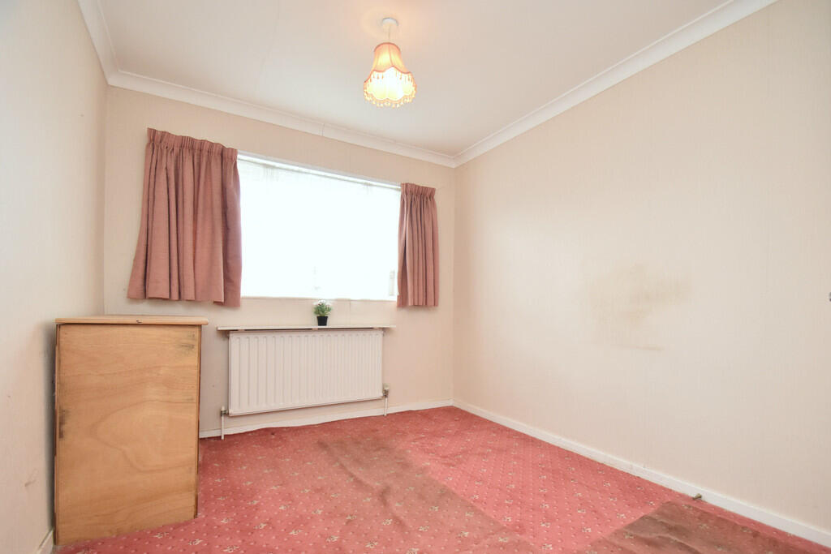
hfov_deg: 100.4
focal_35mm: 15
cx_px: 416
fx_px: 346
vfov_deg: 77.3
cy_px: 277
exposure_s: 1/160
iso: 800
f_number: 4.5
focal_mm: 10
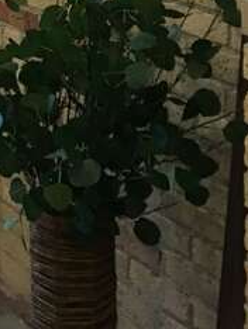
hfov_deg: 13.9
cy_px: -222
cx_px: -145
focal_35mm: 99
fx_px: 944
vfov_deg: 17.1
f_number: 2.2
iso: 100
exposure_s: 1/15
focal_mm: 4.15
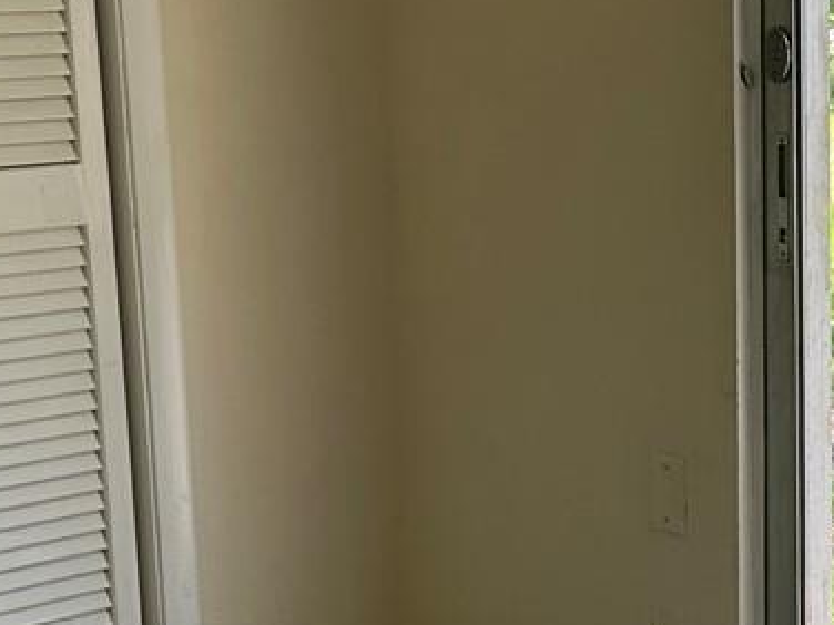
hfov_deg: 18.5
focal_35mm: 102
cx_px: 932
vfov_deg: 14.4
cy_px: 499
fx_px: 2457
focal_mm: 6.86
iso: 64
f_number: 1.78
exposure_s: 1/185
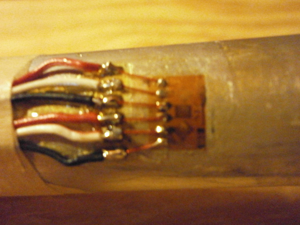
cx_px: 150
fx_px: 277
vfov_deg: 44.2
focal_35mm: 32
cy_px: 112
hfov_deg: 56.8
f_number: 3.1
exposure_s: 1/13
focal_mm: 5.8
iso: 1600
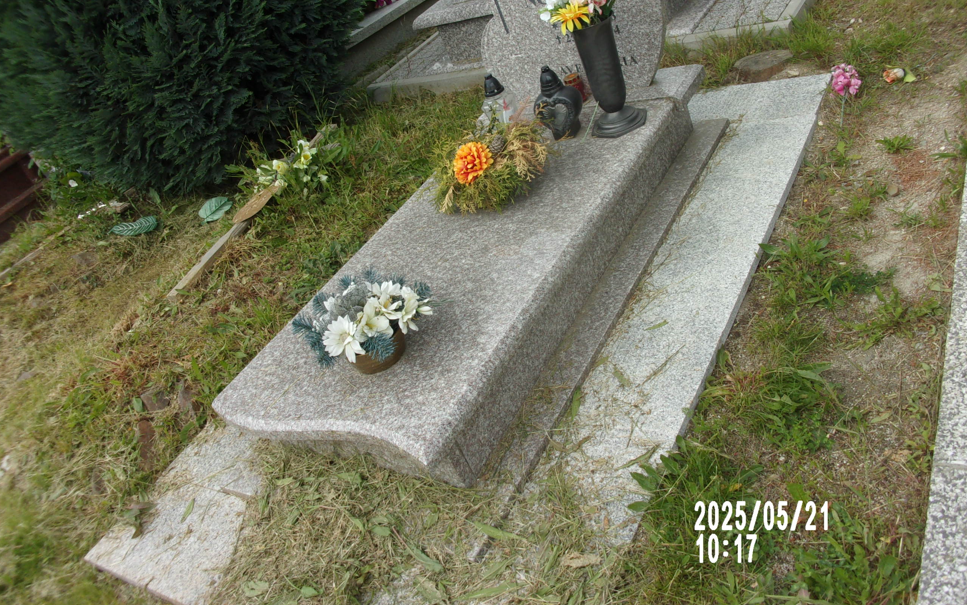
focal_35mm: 30
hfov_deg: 62.9
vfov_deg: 41.7
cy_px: 246
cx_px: 484
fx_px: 791
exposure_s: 1/42
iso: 80
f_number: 10.8
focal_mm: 5.1
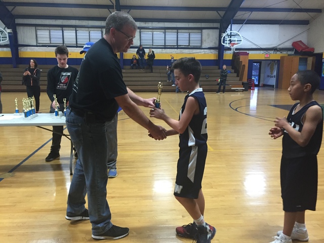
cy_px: 122
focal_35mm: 29
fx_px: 271
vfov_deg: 48.2
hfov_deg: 61.7
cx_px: 162
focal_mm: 4.15
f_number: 2.2
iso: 160
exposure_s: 1/30
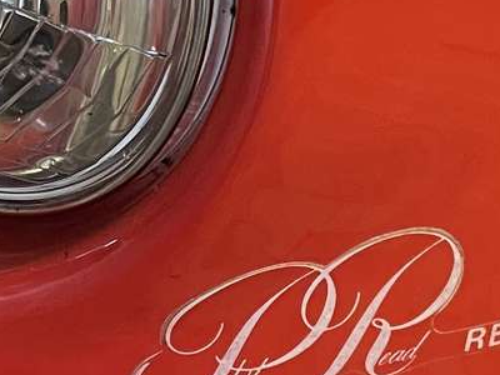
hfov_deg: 14.8
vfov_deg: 11.2
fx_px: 1878
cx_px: -56
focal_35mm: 130
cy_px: -79
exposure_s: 1/33
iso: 400
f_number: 1.6
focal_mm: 4.2
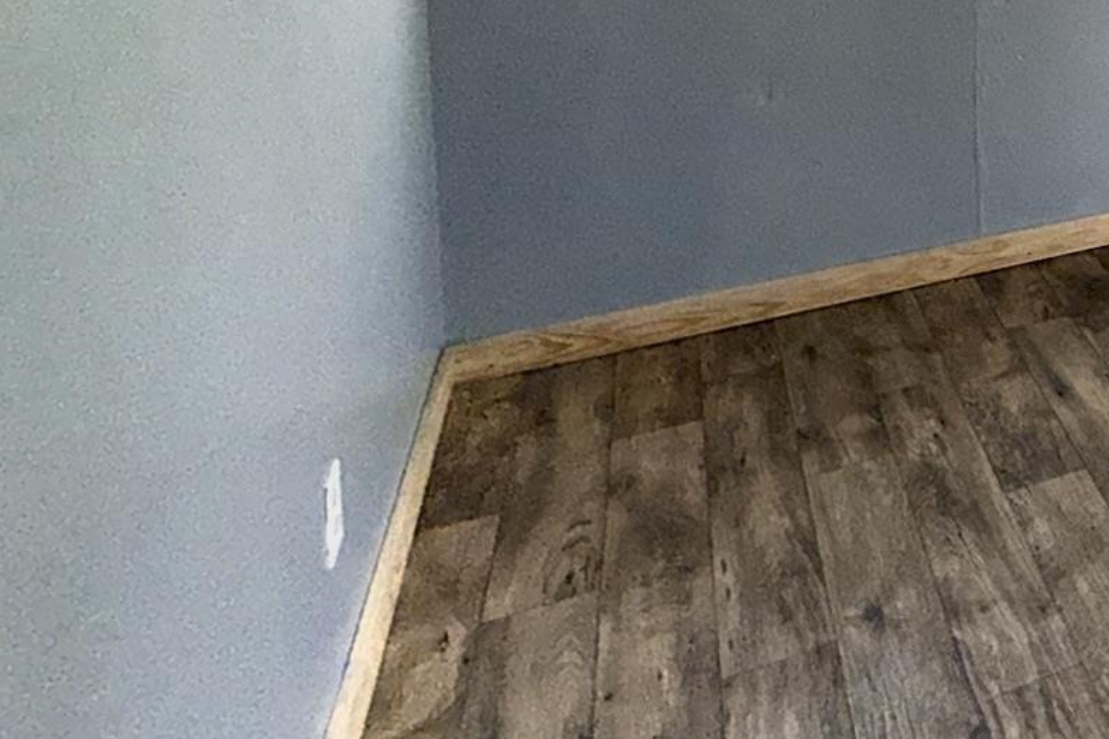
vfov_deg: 30.1
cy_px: -138
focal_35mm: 38
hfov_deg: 36.2
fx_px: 1170
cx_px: 1397
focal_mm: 2.22
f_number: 2.2
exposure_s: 1/122
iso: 20
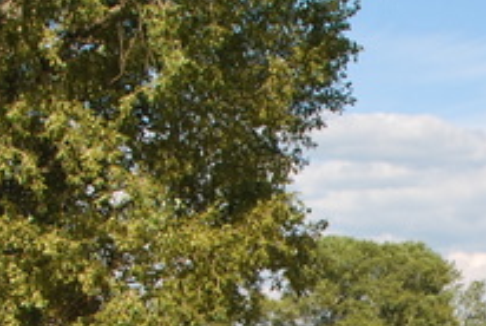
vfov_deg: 9.6
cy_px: 459
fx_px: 1893
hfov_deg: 14.0
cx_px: 644
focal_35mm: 140
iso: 100
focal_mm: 24
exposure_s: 1/200
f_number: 8
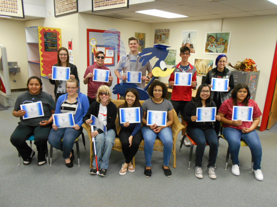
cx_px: 138
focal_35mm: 26
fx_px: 208
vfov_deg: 53.1
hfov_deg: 67.3
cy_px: 104
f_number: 3.2
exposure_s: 1/30
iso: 360
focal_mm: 4.6
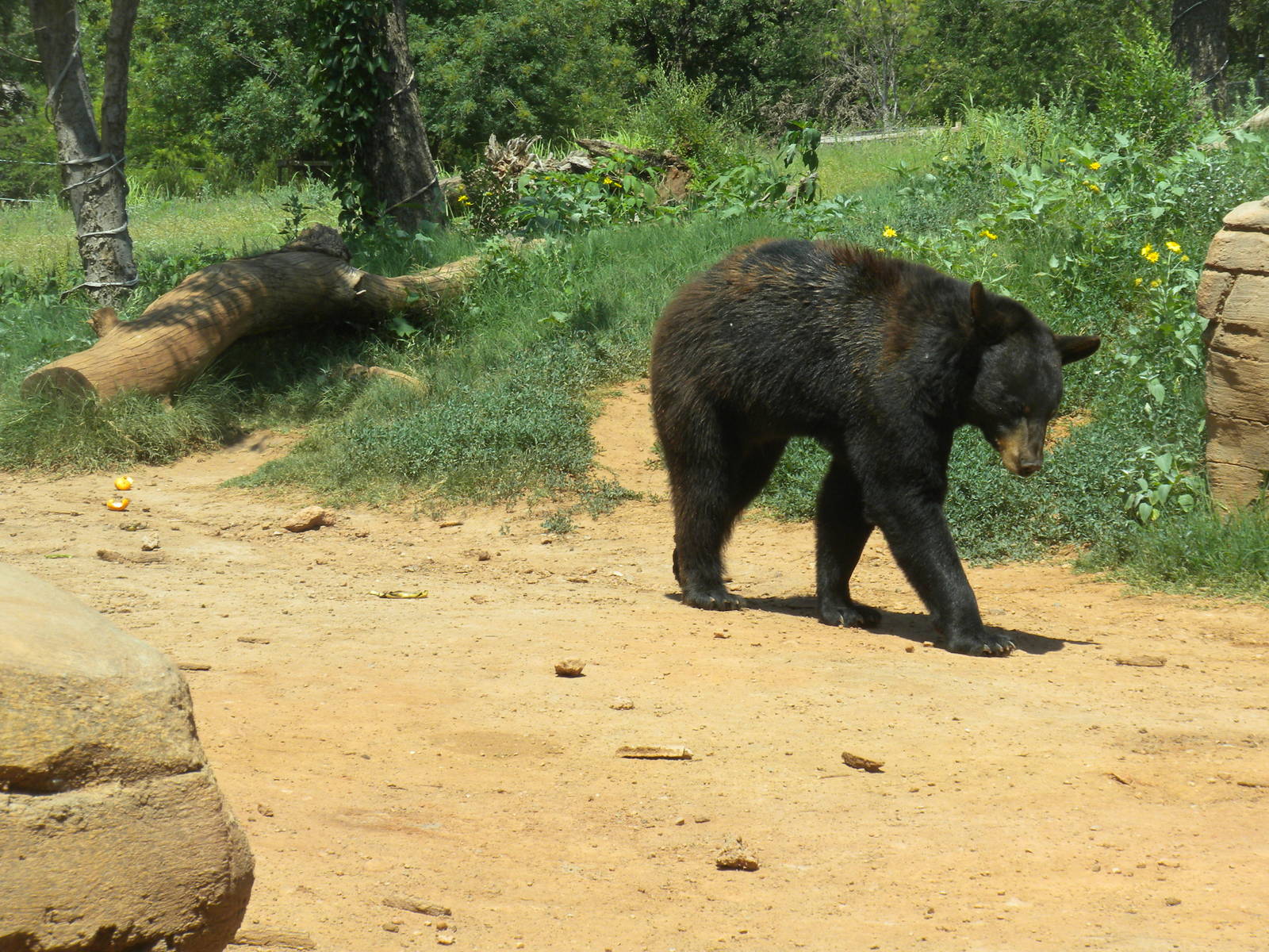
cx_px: 634
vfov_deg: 12.5
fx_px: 4362
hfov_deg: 16.6
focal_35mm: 119
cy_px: 476
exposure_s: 1/230
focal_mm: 21
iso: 64
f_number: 5.1
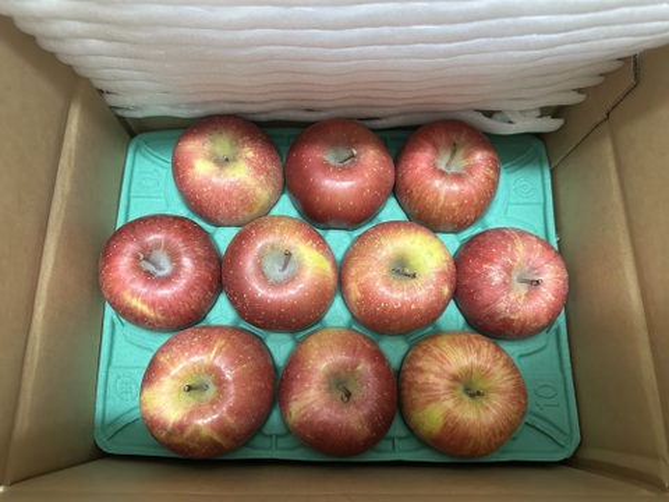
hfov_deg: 71.6
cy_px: 251
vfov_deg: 56.8
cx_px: 334
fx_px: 464
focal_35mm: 24
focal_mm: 6.86
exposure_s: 1/33
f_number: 1.78
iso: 640
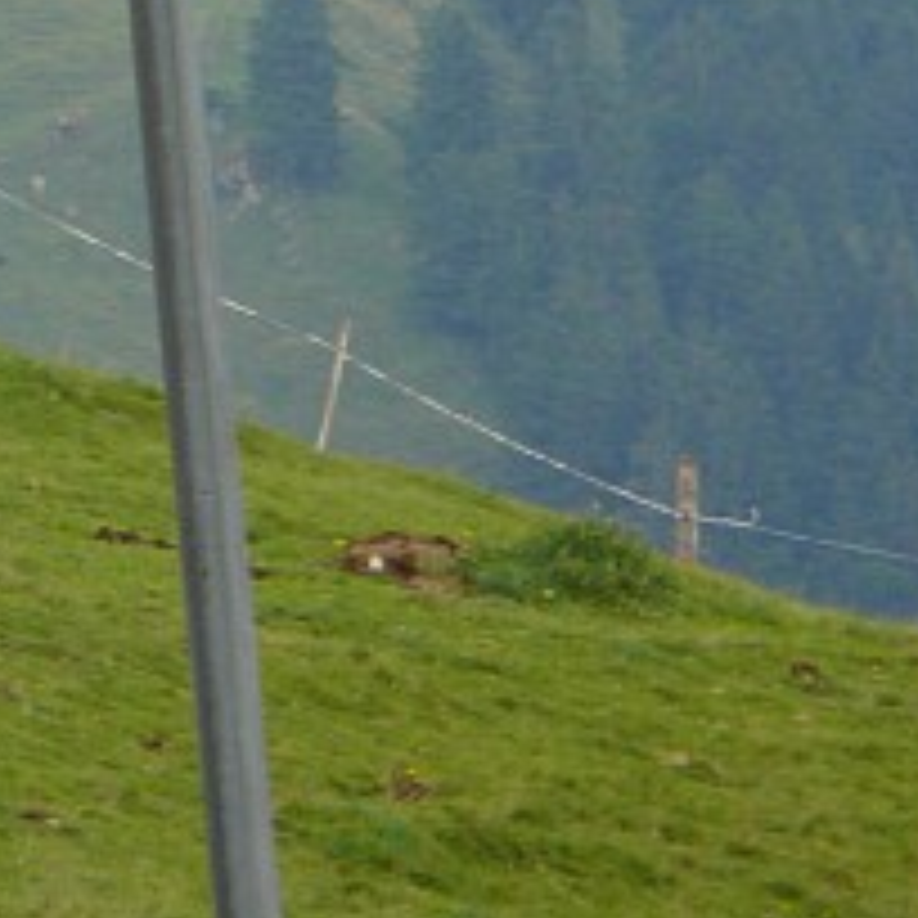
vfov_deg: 1.2
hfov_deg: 1.2
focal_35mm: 1454
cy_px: -225
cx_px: -387
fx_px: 43625
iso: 100
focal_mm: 88.8
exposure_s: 1/200
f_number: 5.6
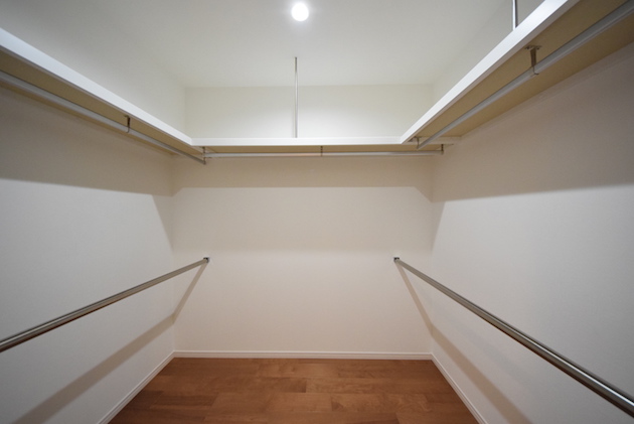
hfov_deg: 112.6
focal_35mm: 12
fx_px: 211
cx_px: 317
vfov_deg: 90.1
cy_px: 212
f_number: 4.5
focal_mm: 8
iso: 3200
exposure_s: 1/125
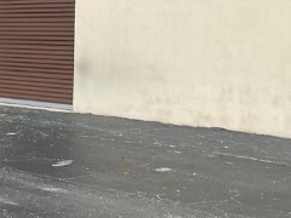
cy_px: -2
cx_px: 58
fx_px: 933
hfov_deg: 17.6
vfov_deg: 13.2
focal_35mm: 111
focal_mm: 4.2
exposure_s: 1/5814
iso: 32
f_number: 1.6
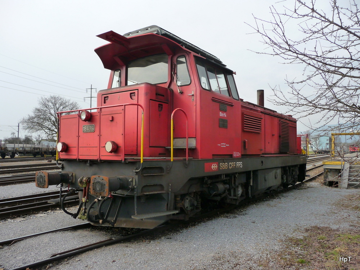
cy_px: 135
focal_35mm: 28
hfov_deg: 63.4
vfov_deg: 49.7
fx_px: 291
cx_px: 180
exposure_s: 1/640
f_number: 3.3
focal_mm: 4.7
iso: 160
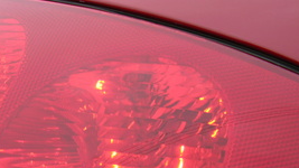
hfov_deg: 27.0
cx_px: 38
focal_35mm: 76
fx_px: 602
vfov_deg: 15.2
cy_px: 215
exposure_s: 1/46.7
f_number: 5
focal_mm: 8.9
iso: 50
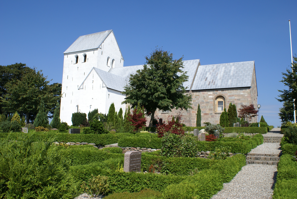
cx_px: 148
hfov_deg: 57.2
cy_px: 100
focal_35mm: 33
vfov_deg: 40.1
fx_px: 273
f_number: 10
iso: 100
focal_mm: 22
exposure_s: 1/200
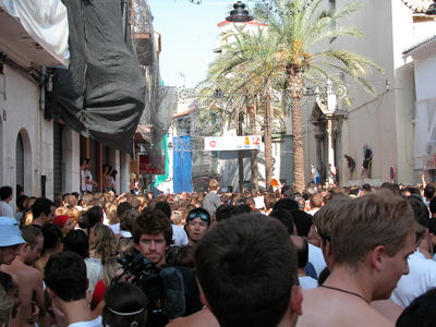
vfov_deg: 25.2
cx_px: 218
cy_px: 164
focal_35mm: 58
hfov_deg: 33.2
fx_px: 731
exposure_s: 1/245
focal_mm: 14.7
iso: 100
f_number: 4.4
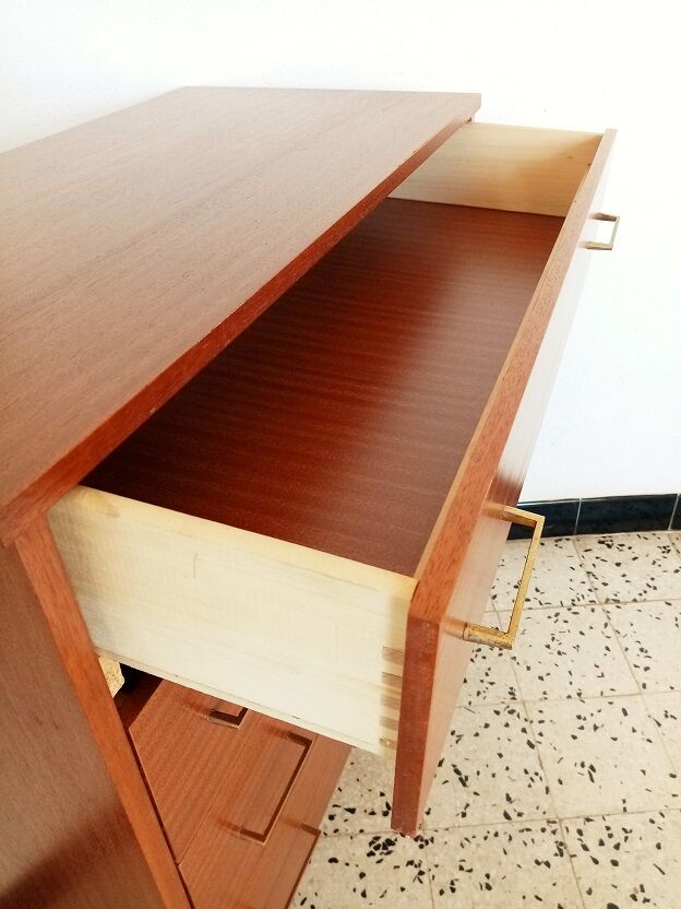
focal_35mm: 26
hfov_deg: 53.1
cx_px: 340
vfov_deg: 67.3
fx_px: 682
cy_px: 454
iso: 229
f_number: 1.8
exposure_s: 1/33.3
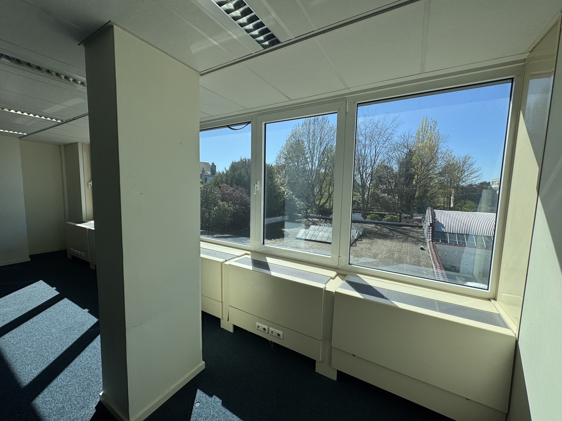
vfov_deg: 85.7
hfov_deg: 102.1
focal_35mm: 14
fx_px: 227
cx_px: 281
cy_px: 210
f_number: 2.2
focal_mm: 2.22
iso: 40
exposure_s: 1/796
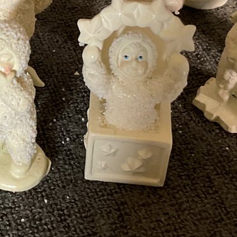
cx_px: 22
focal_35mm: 105
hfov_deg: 16.4
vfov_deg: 16.4
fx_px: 813
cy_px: 39
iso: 160
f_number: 1.8
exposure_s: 1/60
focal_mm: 3
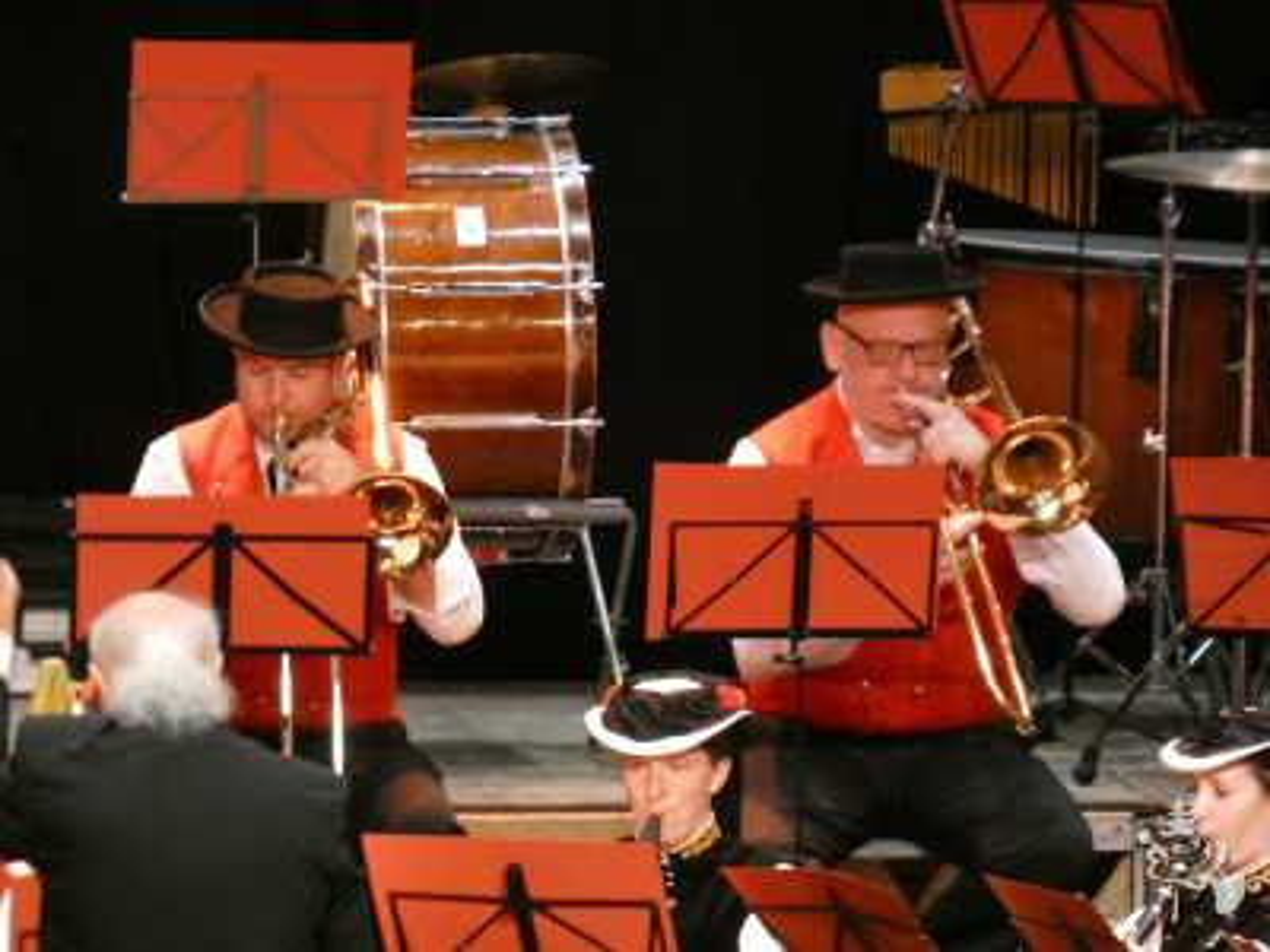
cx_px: 635
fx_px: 20766
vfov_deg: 2.6
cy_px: 476
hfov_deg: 3.5
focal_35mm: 566
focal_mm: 101.4
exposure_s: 1/80
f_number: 5.6
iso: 1600
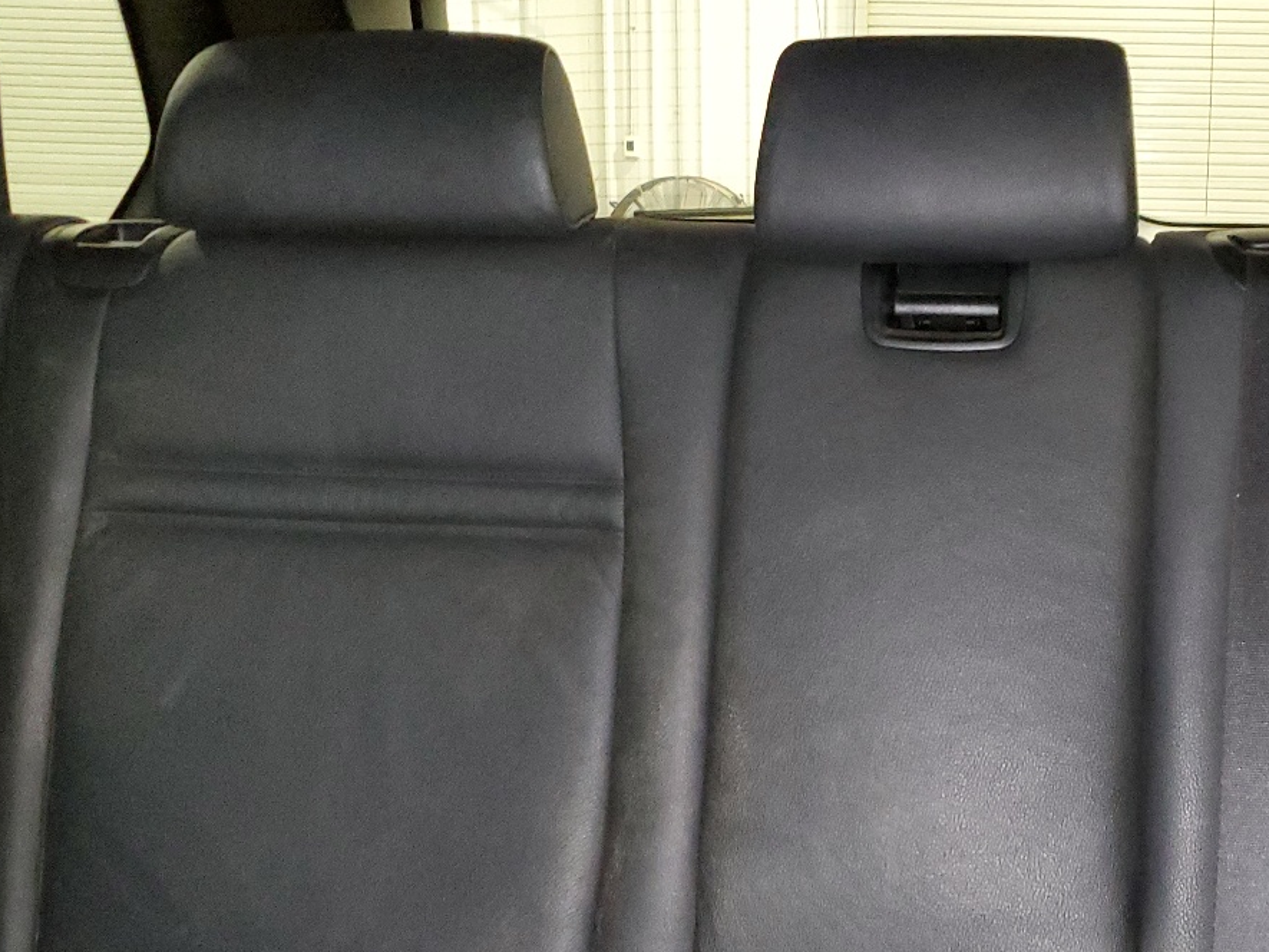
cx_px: 966
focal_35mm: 47
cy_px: 605
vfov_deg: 30.7
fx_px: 1723
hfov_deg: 39.2
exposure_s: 1/15
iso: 597
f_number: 1.5
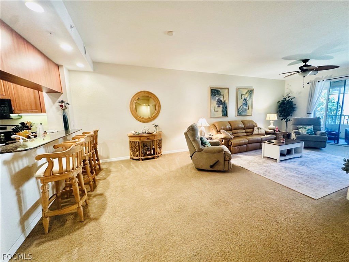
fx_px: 141
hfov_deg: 102.1
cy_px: 131
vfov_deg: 85.7
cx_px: 174
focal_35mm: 14
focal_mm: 2.22
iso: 250
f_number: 2.2
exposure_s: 1/60
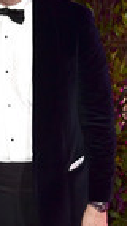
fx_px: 547
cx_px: -13
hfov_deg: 13.0
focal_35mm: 91
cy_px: 185
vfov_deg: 23.1
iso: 2000
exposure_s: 1/80
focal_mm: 31
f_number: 5.6
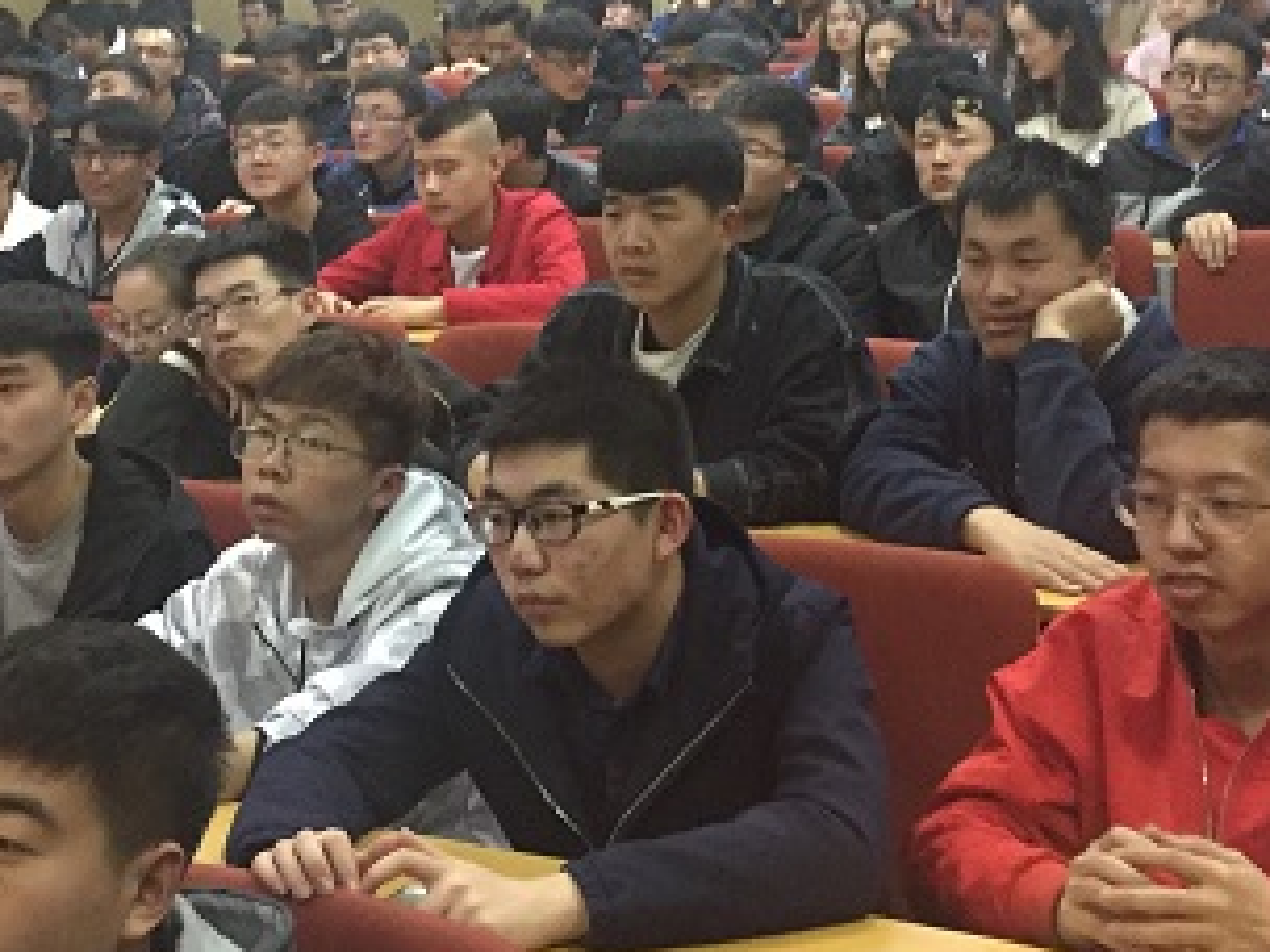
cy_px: 96
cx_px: 451
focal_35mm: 61
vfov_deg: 23.4
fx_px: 2238
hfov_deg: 31.5
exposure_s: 1/17
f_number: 2.2
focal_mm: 4.15
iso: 250
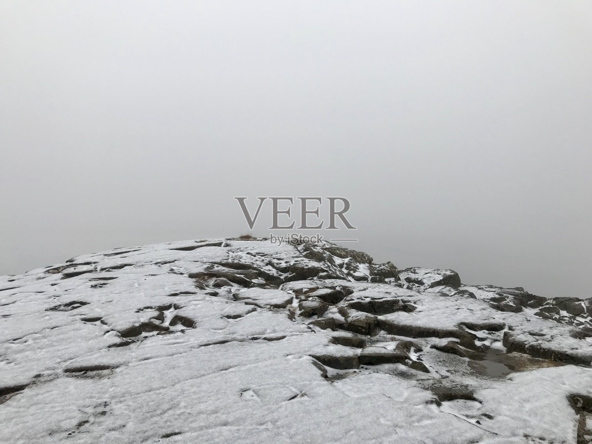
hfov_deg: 63.4
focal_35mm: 28
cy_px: 222
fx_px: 479
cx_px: 296
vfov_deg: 49.7
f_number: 1.8
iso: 20
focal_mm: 3.99
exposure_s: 1/314
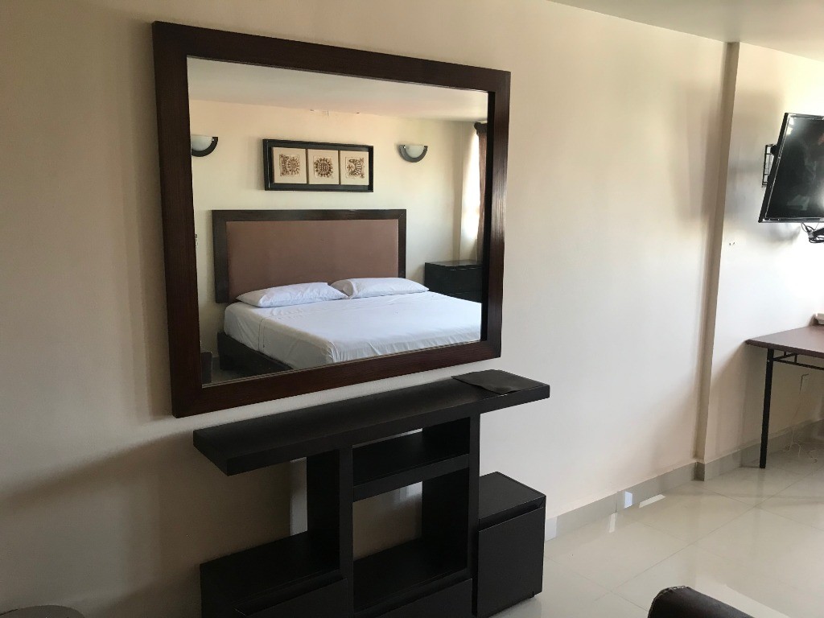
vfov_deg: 49.7
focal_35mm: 28
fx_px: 667
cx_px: 412
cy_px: 309
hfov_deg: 63.4
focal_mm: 3.99
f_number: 1.8
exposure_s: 1/17
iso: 40
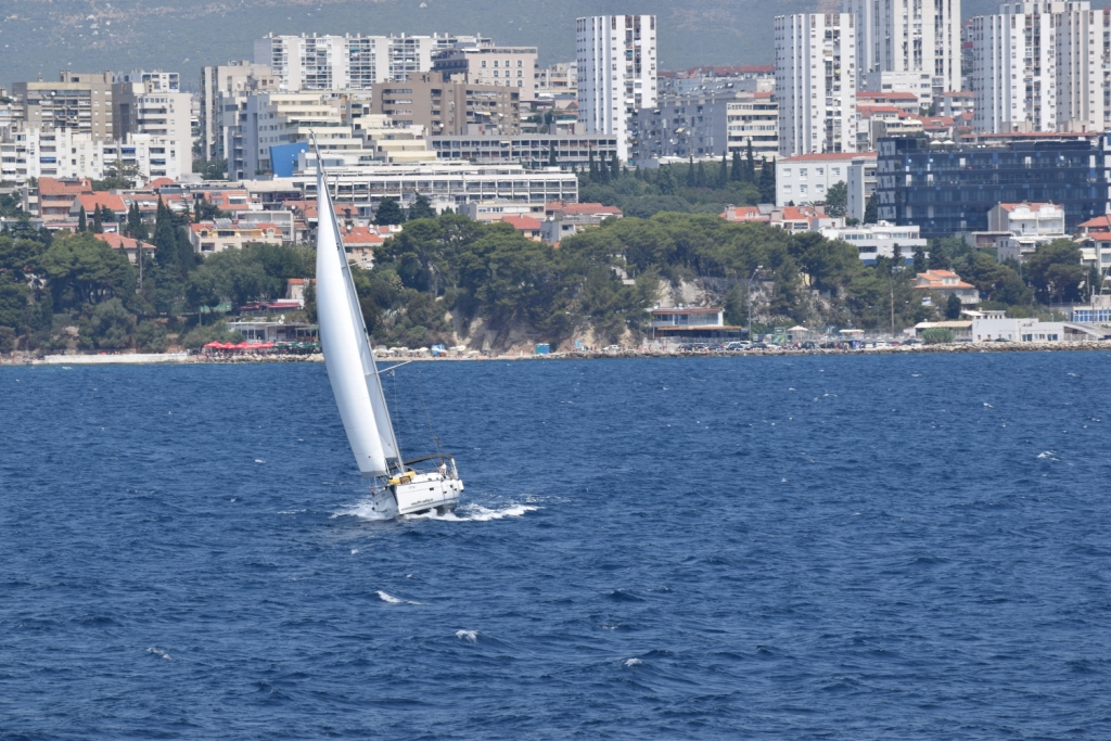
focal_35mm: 300
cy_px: 370
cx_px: 556
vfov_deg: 4.6
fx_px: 9259
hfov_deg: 6.9
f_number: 9
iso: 160
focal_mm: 200
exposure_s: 1/400
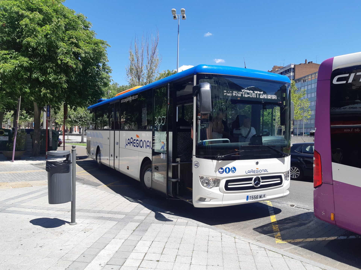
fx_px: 271
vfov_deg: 53.1
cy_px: 135
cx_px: 180
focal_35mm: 26
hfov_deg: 67.3
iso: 40
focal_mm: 3.93
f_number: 1.7
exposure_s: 1/1502
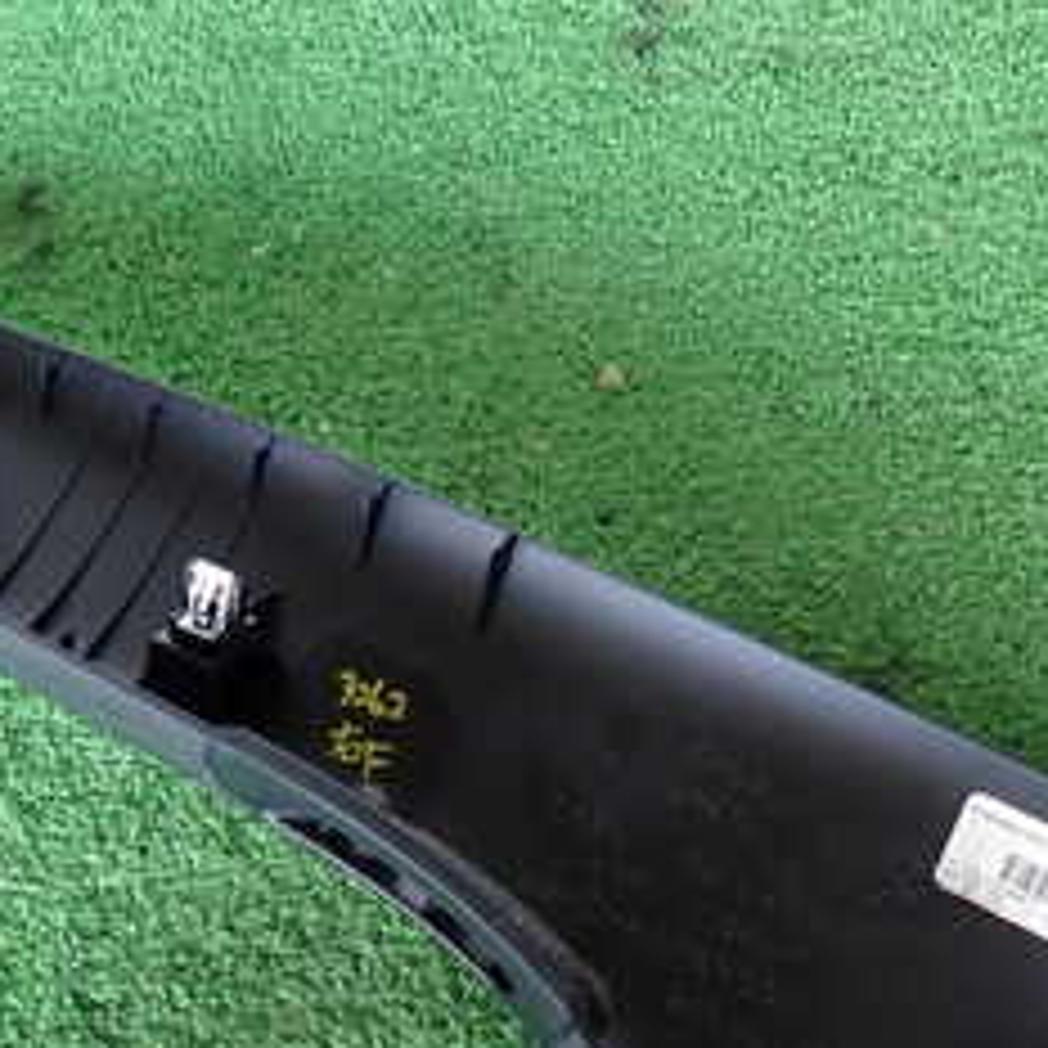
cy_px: 540
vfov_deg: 30.0
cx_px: 432
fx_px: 1952
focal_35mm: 57
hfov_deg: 30.0
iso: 200
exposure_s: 1/40
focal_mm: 4.5
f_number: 2
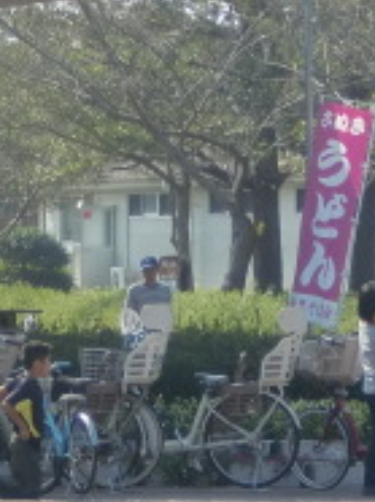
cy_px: 291
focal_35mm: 365
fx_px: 5284
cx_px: 189
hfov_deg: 4.1
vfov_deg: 5.4
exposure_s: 1/250
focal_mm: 18.9
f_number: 5.9
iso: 64
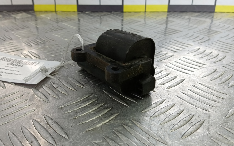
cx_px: 116
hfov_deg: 70.4
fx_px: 166
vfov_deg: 47.5
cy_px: 66
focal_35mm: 26
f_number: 1.6
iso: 142
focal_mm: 4.11
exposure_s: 1/100
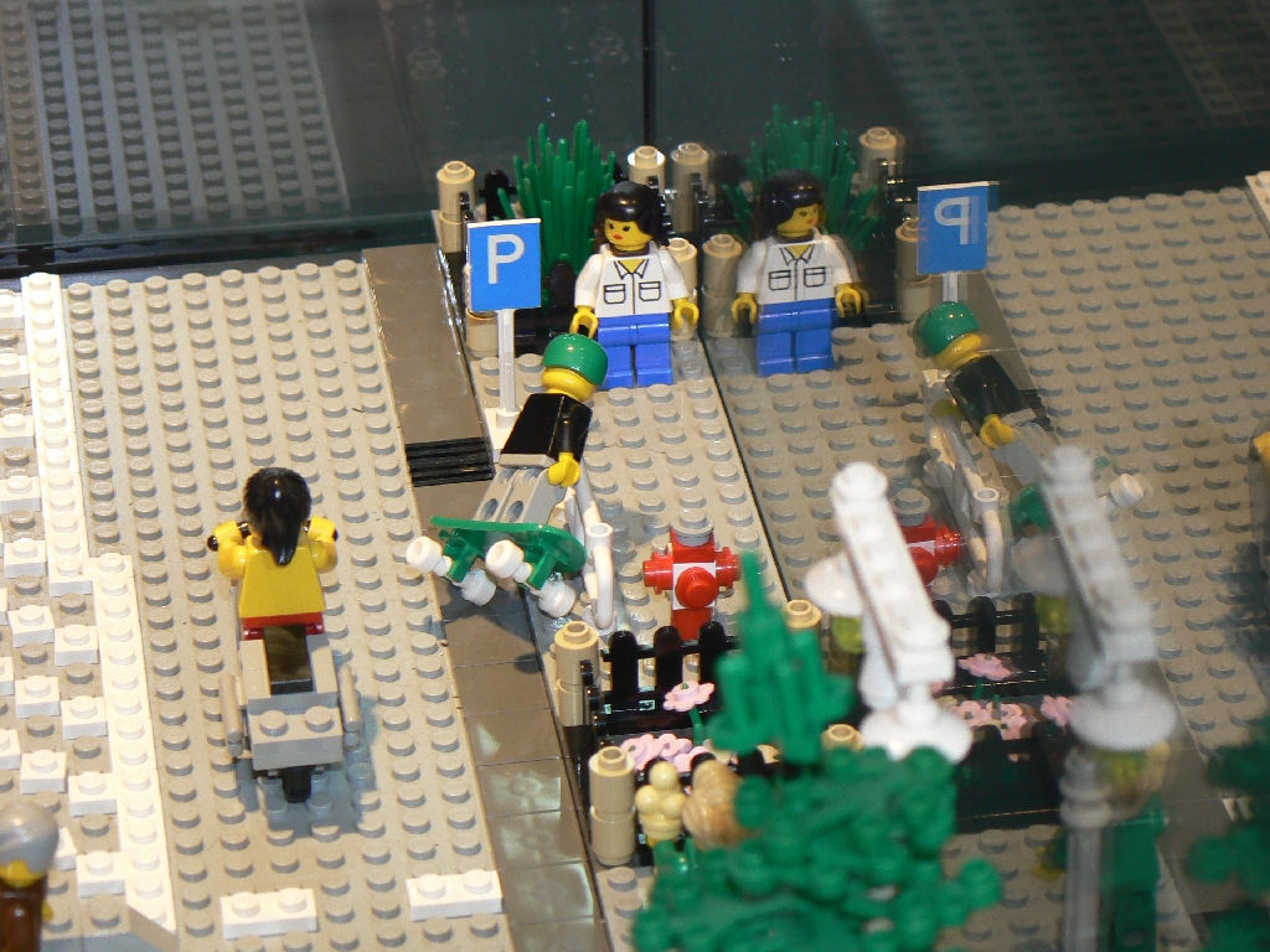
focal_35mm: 127
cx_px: 635
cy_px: 476
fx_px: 4659
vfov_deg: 11.7
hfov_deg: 15.5
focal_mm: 21.2
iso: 100
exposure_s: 1/30
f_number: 3.2
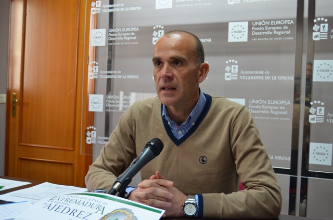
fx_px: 415
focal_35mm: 45
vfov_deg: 29.7
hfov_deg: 43.7
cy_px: 110
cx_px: 166
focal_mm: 30
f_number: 4.2
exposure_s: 1/60
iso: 800
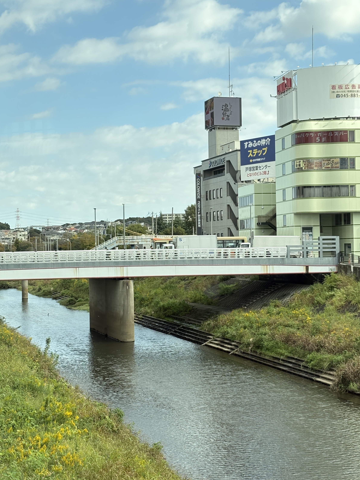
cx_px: 188
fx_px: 804
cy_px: 235
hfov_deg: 25.2
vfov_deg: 33.2
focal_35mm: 58
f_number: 1.6
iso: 50
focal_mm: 5.96
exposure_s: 1/756
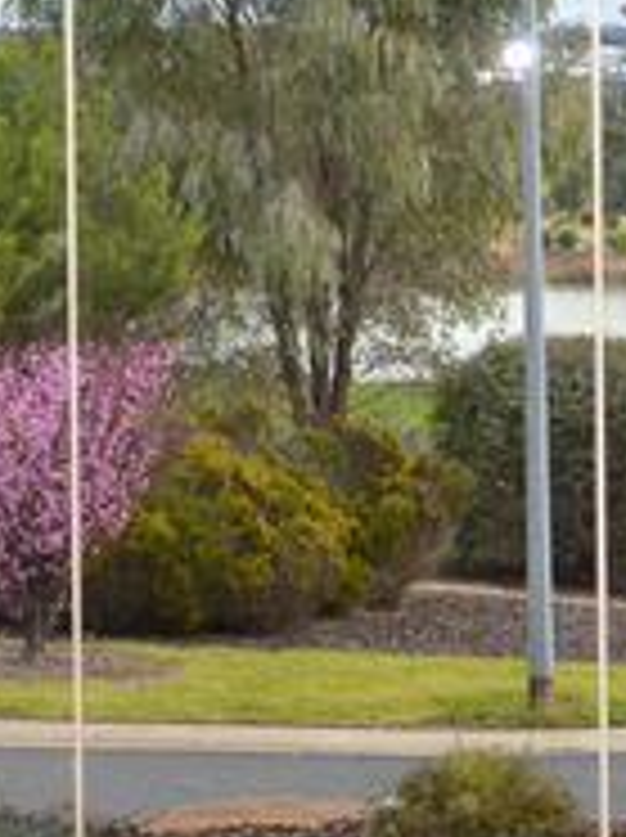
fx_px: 4229
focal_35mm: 175
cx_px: 234
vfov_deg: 11.3
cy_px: 182
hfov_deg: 8.5
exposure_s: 1/50
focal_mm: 48
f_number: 5.6
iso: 100
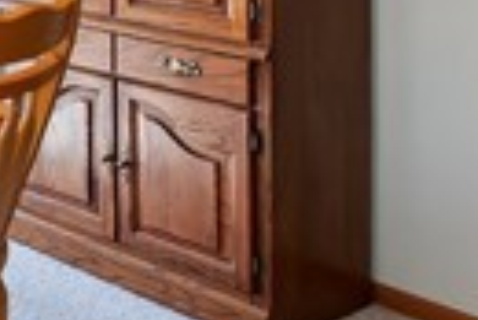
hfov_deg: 19.4
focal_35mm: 74
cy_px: -193
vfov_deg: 16.4
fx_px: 984
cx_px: -415
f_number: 8
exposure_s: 1/30
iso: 100
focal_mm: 10
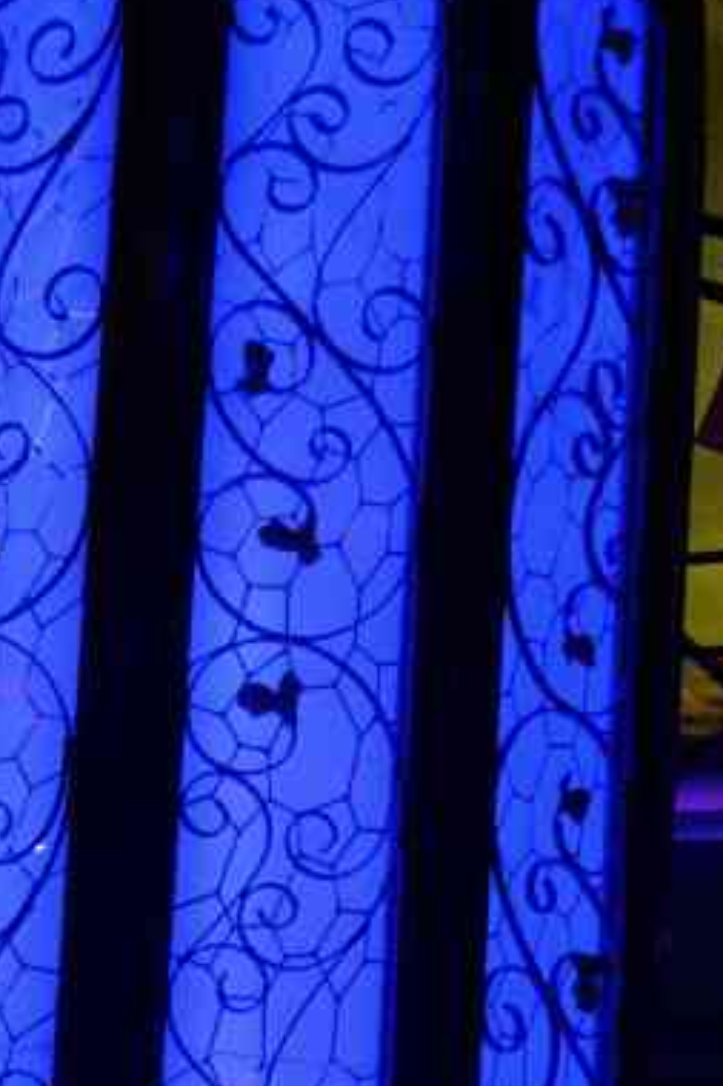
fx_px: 2080
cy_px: 1267
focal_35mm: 69
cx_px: -157
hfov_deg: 18.6
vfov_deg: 26.4
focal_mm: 6.67
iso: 250
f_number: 1.9
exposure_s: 1/50
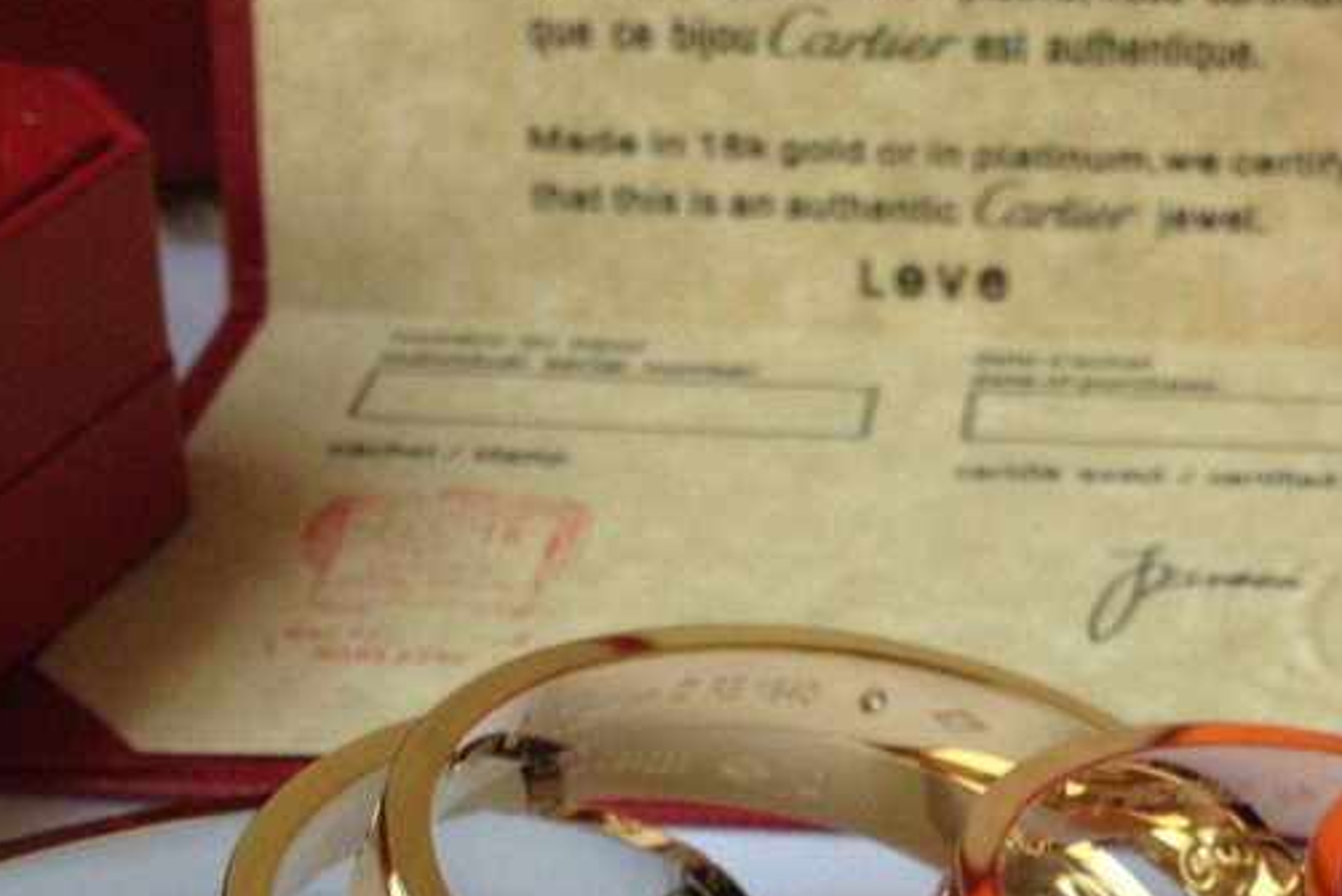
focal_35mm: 87
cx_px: 1112
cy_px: 885
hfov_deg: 23.0
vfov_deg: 15.4
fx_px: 3244
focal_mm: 4.28
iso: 80
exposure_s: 1/120
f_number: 2.4
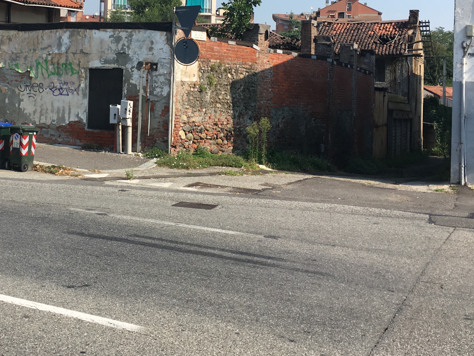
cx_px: 140
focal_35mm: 52
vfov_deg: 27.3
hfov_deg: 36.3
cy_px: 58
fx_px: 712
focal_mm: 4.15
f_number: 2.2
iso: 25
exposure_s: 1/1068
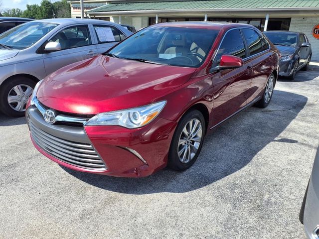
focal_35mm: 27
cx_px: 160
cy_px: 120
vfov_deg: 51.4
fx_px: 249
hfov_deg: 65.3
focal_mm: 3.58
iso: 40
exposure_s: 1/1250
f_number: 1.9
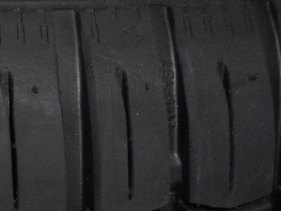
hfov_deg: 20.2
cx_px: -72
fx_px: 731
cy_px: 264
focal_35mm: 90
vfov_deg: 15.7
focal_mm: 4.5
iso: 80
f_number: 3.7
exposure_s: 1/25
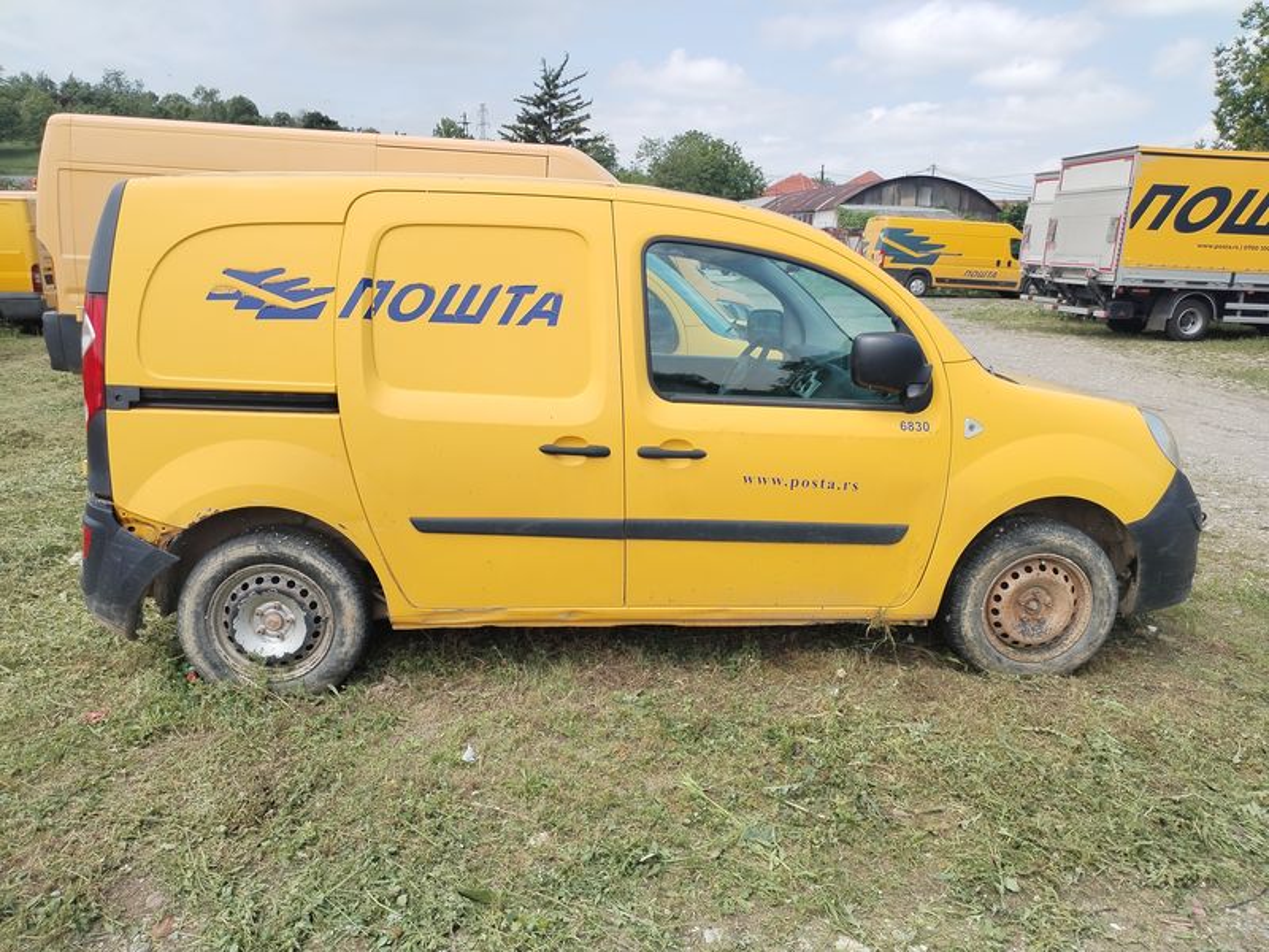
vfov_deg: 53.1
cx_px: 634
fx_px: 953
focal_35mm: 26
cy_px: 476
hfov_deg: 67.3
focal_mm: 4.75
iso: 100
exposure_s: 1/906
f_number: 1.8
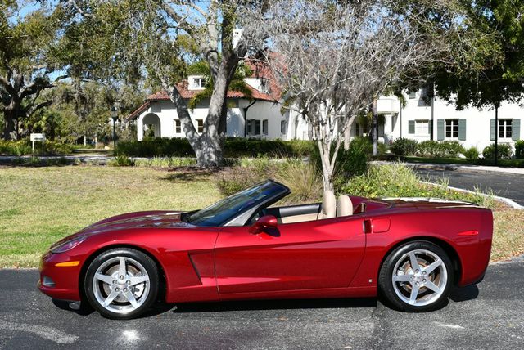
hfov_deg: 41.1
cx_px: 262
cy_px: 175
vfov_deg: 28.1
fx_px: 699
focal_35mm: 48
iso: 100
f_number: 8
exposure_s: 1/250
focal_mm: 24
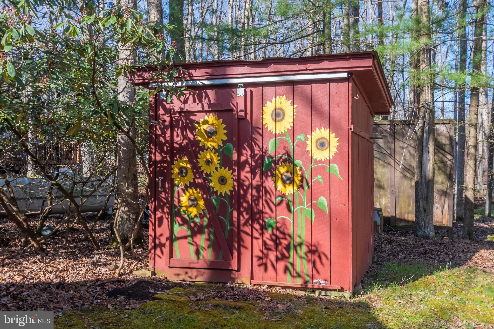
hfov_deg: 53.1
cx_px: 247
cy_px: 164
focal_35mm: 36
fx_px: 494
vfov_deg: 36.9
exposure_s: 1/250
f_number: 8
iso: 400
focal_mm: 24
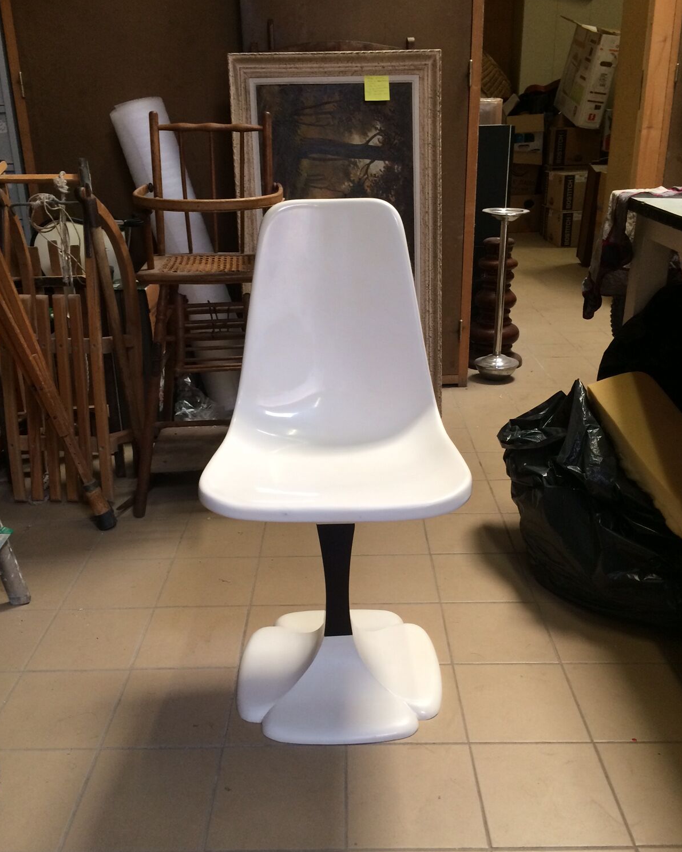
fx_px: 782
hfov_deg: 47.1
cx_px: 336
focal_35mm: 31
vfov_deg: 57.2
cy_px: 426
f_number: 2.2
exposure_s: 1/33
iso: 64
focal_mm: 4.15
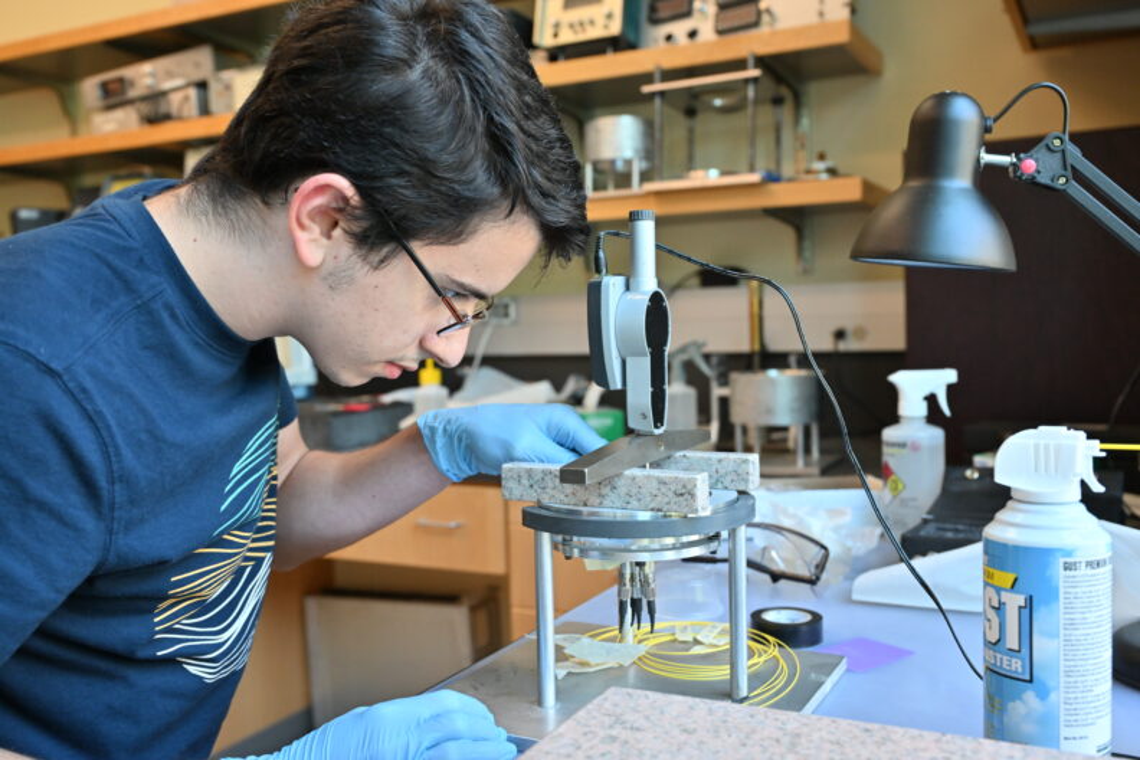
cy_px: 380
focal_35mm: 34
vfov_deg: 39.4
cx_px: 570
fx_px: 1061
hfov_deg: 56.5
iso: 800
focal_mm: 33.5
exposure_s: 1/125
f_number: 5
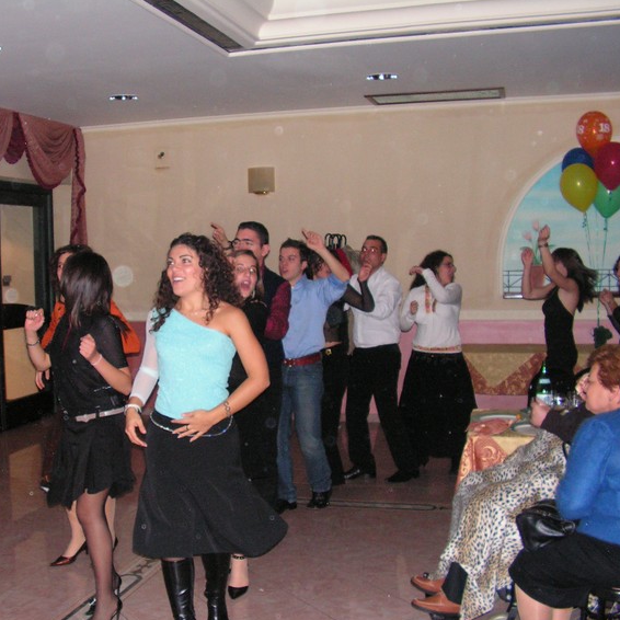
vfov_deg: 37.5
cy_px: 322
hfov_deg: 37.2
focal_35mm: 45
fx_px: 912
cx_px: 209
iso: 200
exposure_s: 1/40
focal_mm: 6
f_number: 3.2
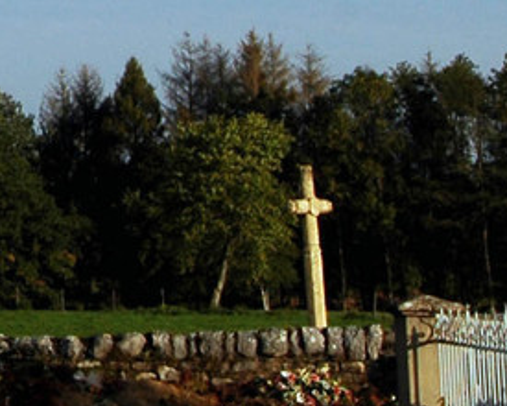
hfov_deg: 7.6
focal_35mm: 229
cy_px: -348
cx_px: -914
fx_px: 3436
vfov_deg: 6.6
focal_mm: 28
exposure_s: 1/320
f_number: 9
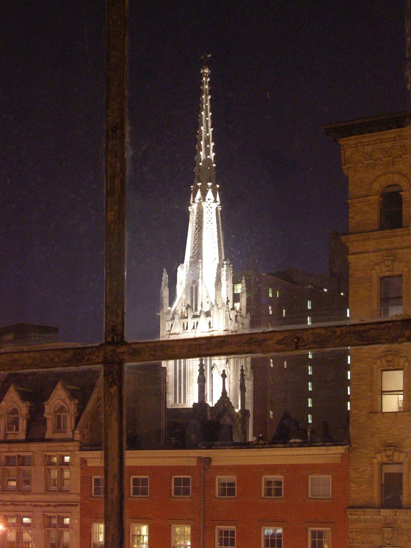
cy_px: 259
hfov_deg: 25.7
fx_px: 902
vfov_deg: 33.8
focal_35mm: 57
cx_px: 206
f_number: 6
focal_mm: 12.7
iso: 200
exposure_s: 5.67
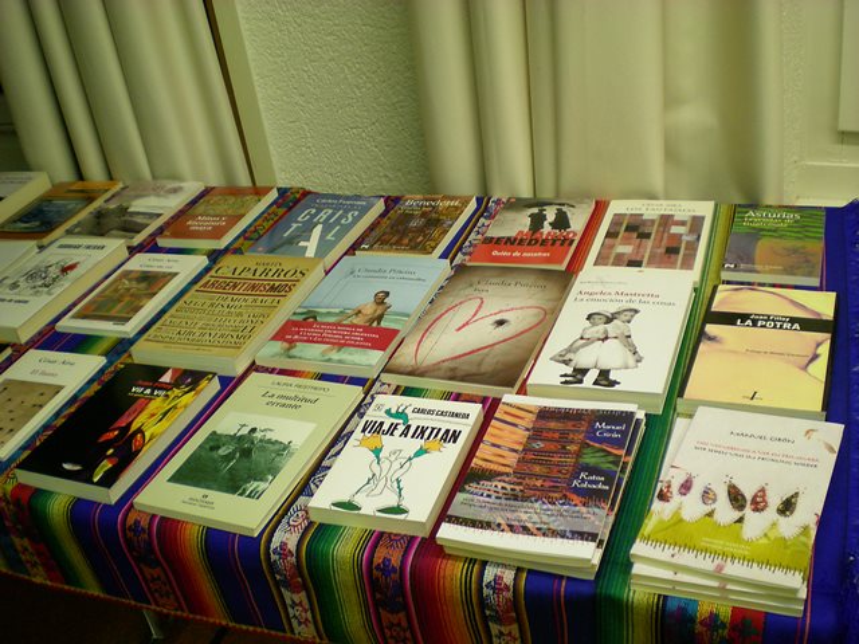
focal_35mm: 38
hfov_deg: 49.0
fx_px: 943
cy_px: 322
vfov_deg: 37.7
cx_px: 430
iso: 200
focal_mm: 6.3
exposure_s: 1/15.5
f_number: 3.1
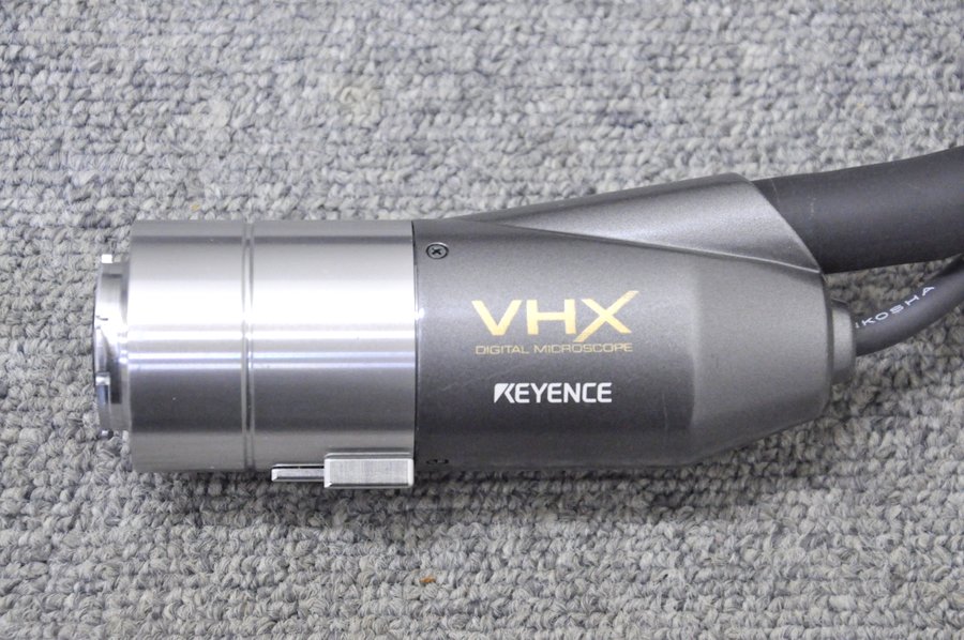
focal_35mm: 128
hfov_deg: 16.1
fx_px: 3410
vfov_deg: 10.7
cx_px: 482
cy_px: 320
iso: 3200
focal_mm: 85
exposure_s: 1/60
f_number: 10
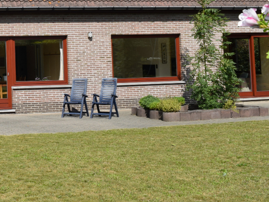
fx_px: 529
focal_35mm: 68
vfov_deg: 21.2
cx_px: -80
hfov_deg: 24.8
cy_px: 20
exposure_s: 1/200
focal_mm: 18
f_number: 10
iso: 100
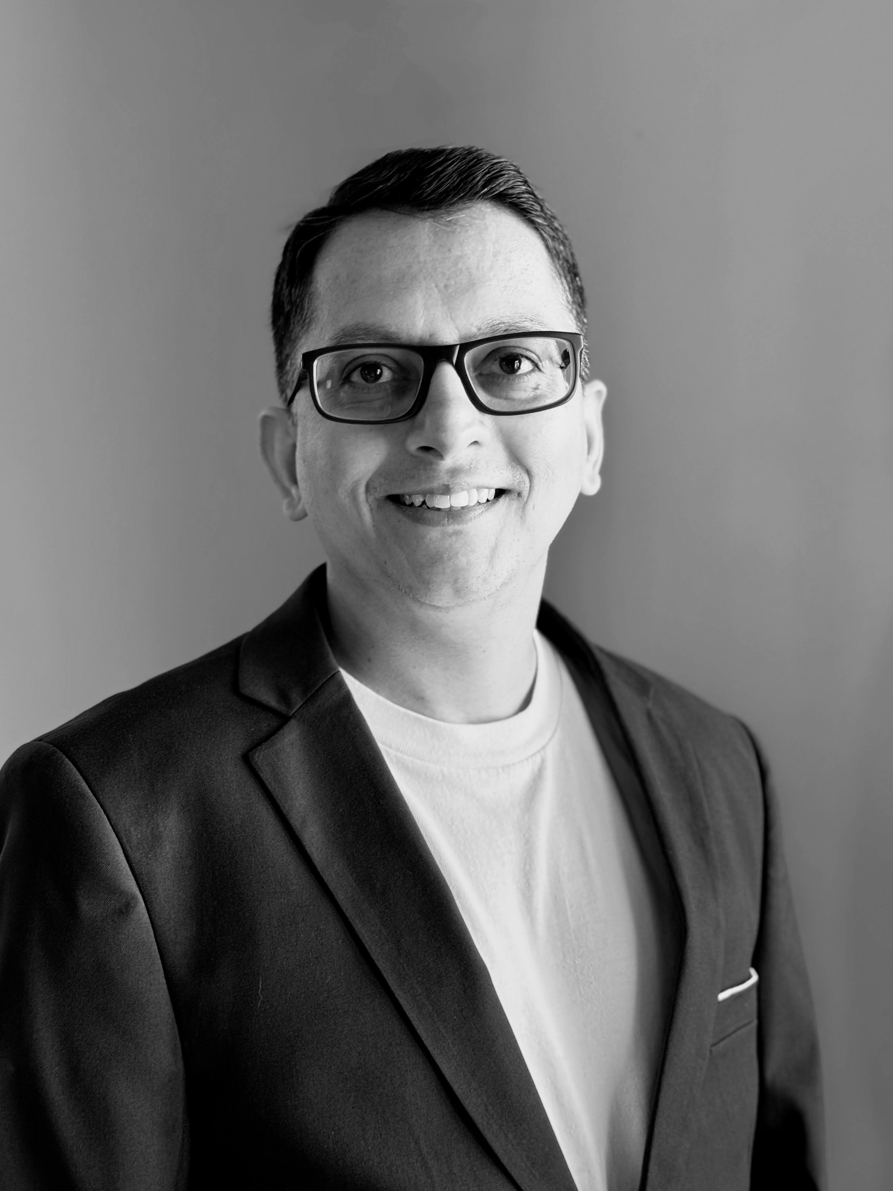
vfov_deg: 38.9
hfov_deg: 29.7
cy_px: 604
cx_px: 441
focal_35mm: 49
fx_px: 1686
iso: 160
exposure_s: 1/60
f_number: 1.78
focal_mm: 6.76
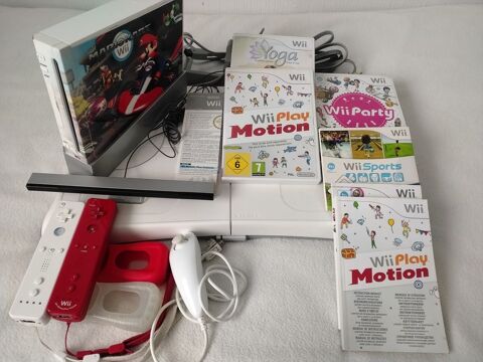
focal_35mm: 27
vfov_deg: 51.4
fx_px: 377
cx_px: 242
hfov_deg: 65.3
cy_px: 181
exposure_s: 1/33.3
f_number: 1.8
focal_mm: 4.05
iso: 1841
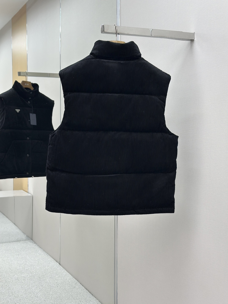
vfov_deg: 39.7
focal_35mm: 48
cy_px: 152
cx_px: 114
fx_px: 422
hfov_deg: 30.3
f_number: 1.78
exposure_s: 1/186
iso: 80
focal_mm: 6.86
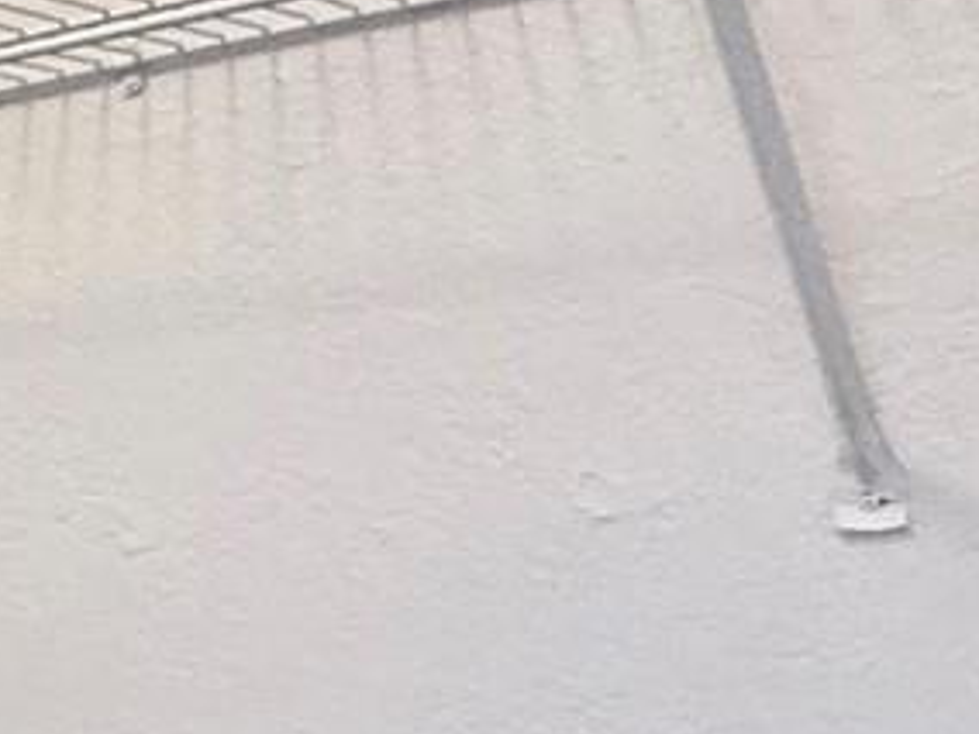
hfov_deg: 17.3
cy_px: 524
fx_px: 2234
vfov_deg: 18.6
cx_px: -1020
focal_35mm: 79
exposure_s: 1/60
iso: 400
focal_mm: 2.22
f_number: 2.2
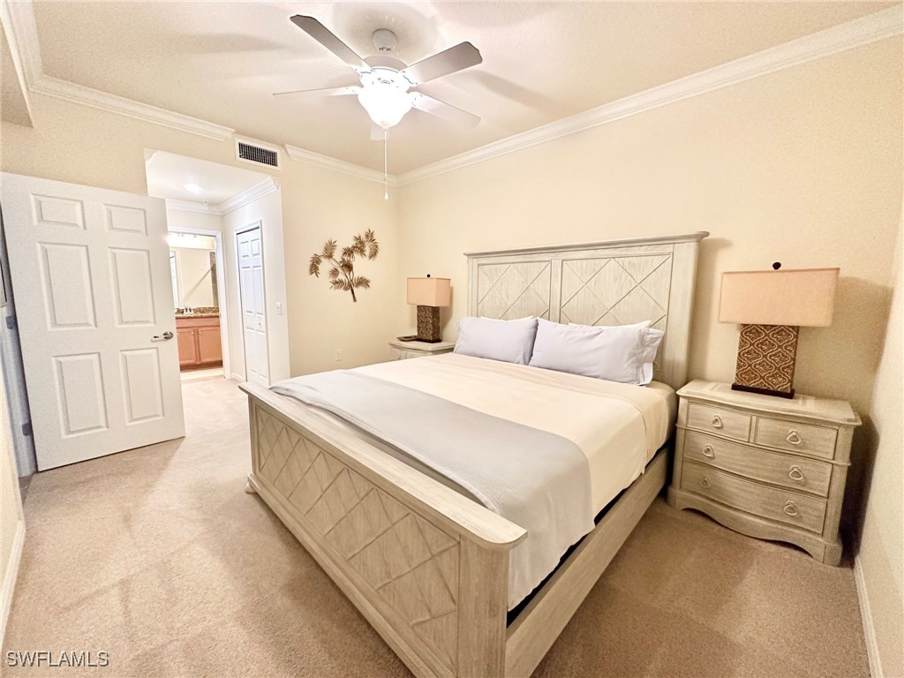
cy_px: 339
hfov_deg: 102.1
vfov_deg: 85.7
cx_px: 452
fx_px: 366
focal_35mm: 14
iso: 500
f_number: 2.2
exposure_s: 1/60
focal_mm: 2.22
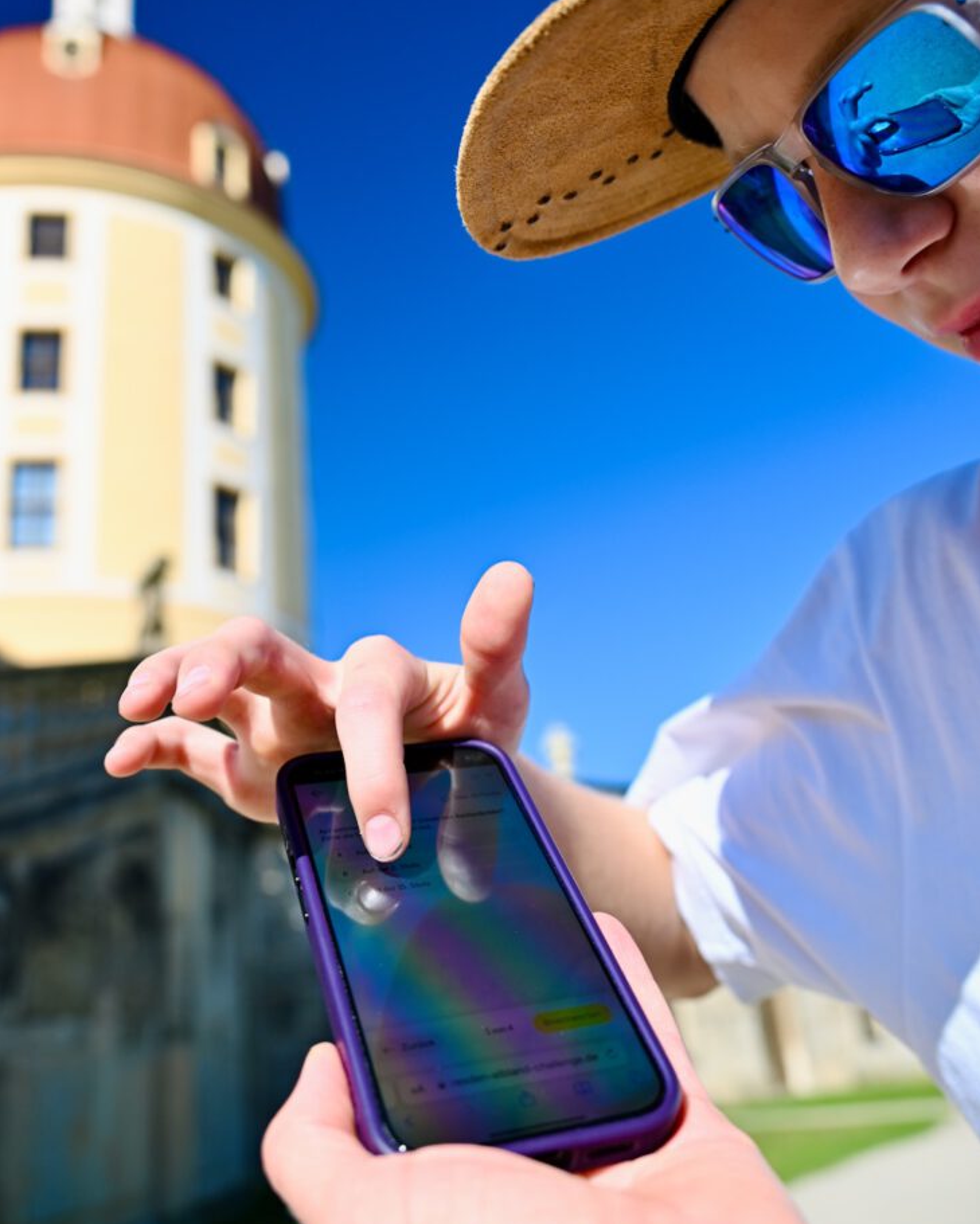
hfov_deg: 42.7
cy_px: 498
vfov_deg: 51.8
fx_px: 1253
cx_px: 490
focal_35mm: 35
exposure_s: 1/640
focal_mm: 30.5
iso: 200
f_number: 4.5
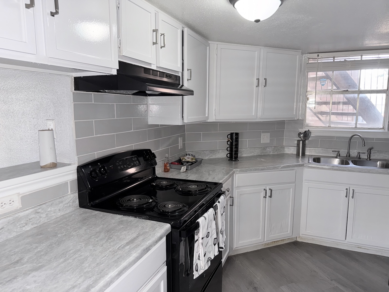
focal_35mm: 24
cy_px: 146
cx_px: 194
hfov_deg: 71.6
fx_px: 270
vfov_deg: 56.8
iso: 80
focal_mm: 6.76
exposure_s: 1/15
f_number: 1.78
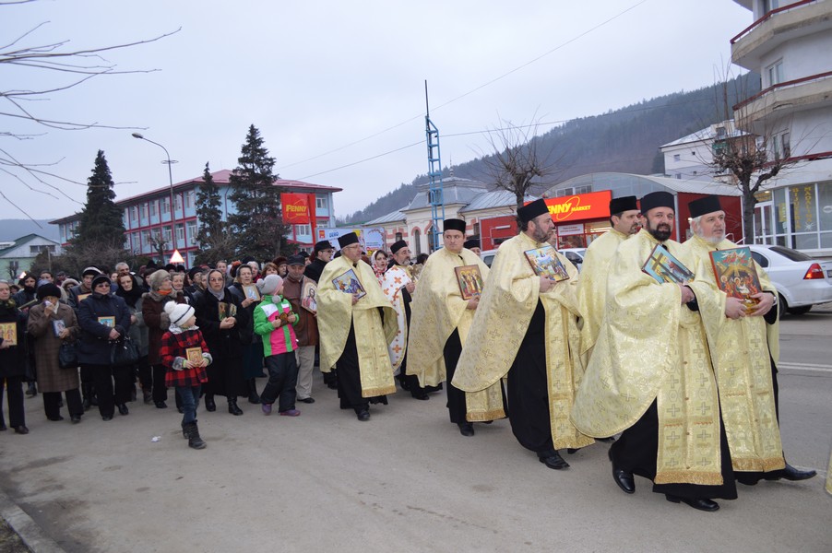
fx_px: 624
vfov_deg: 47.9
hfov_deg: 67.4
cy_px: 276
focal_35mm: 27
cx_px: 416
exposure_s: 1/125
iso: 400
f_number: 4
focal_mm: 18
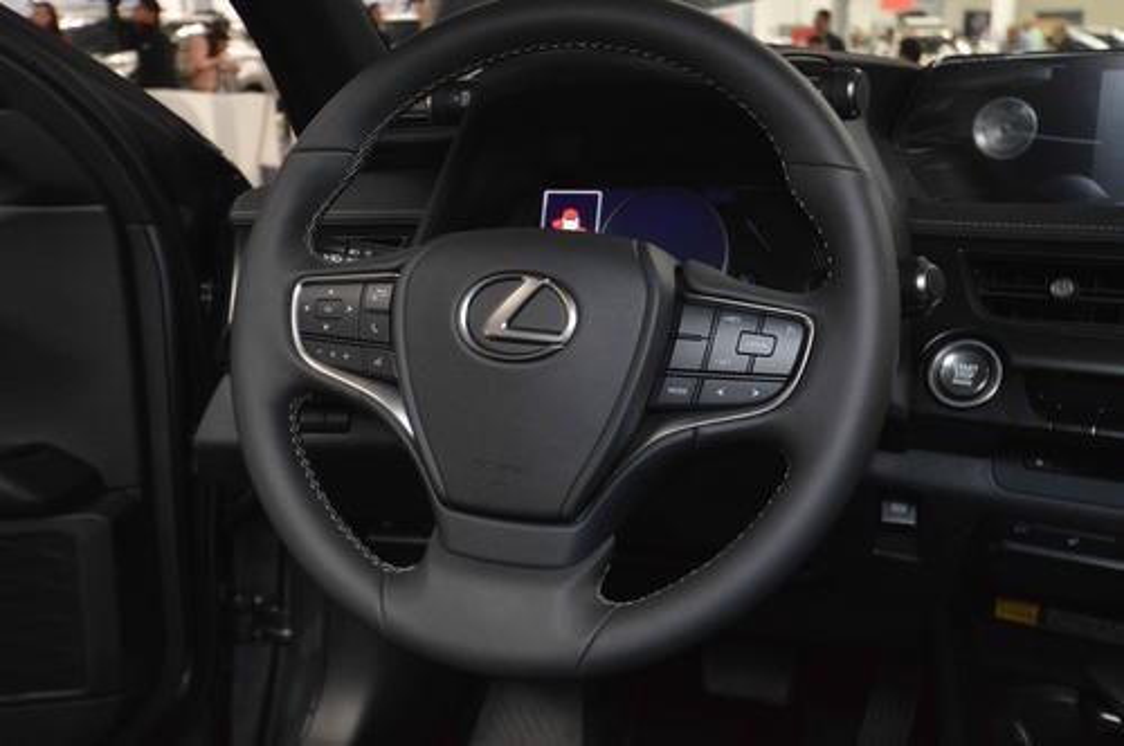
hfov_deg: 53.2
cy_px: 373
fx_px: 1123
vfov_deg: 36.8
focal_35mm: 36
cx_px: 562
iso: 3200
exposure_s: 1/60
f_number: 4.5
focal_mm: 24
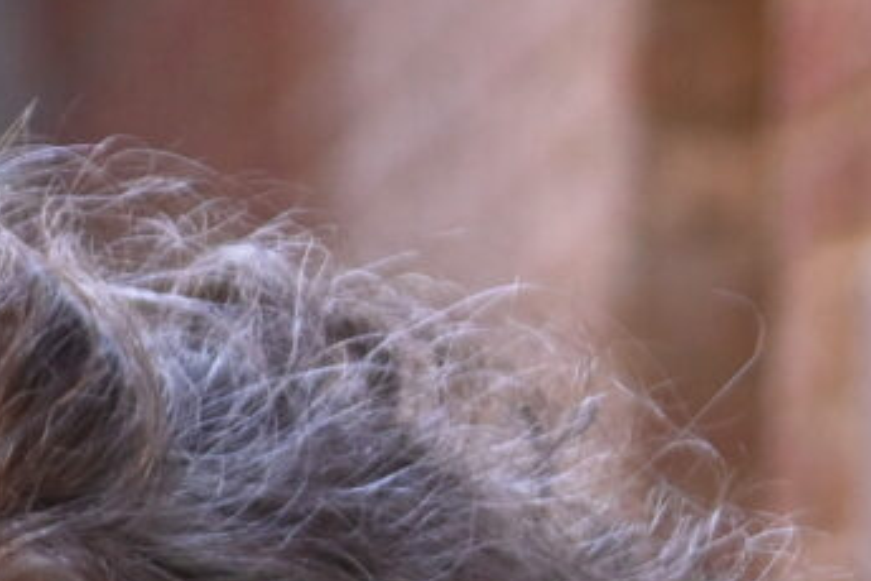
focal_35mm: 593
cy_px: 1335
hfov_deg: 3.5
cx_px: -237
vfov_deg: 2.3
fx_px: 14346
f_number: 6.3
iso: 1600
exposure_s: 1/500
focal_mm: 80
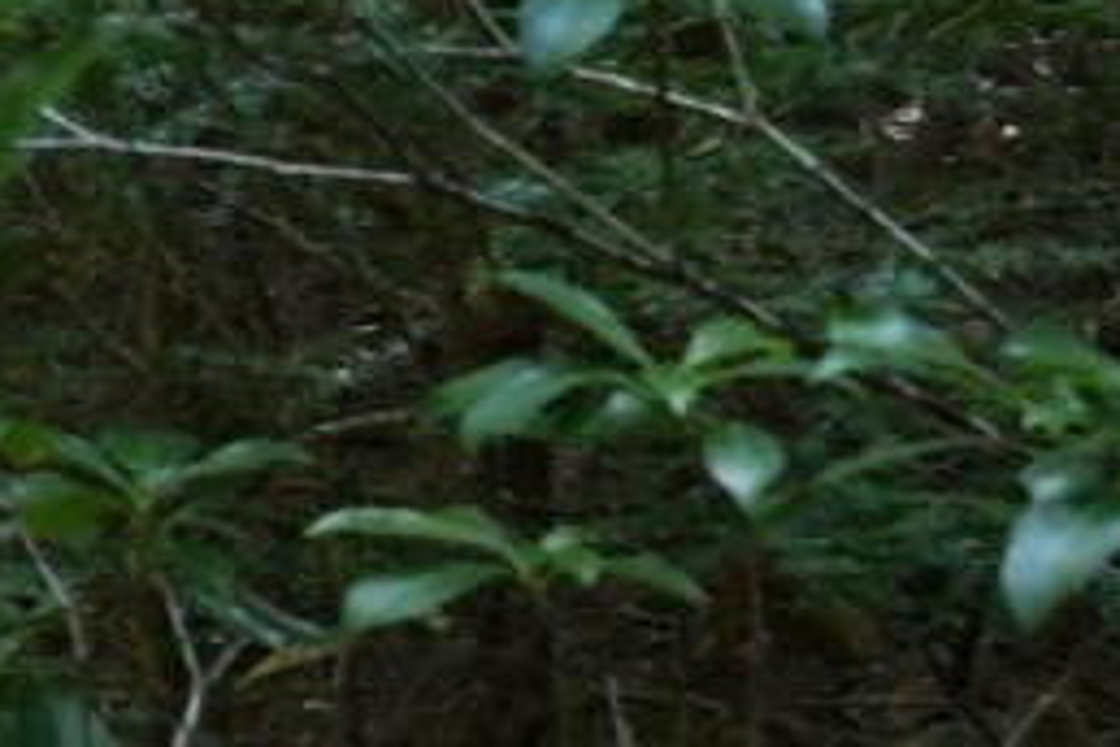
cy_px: -712
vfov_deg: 4.8
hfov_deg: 6.8
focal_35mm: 280
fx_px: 8710
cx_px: -1919
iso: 1600
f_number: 8
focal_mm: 35
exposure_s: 1/50
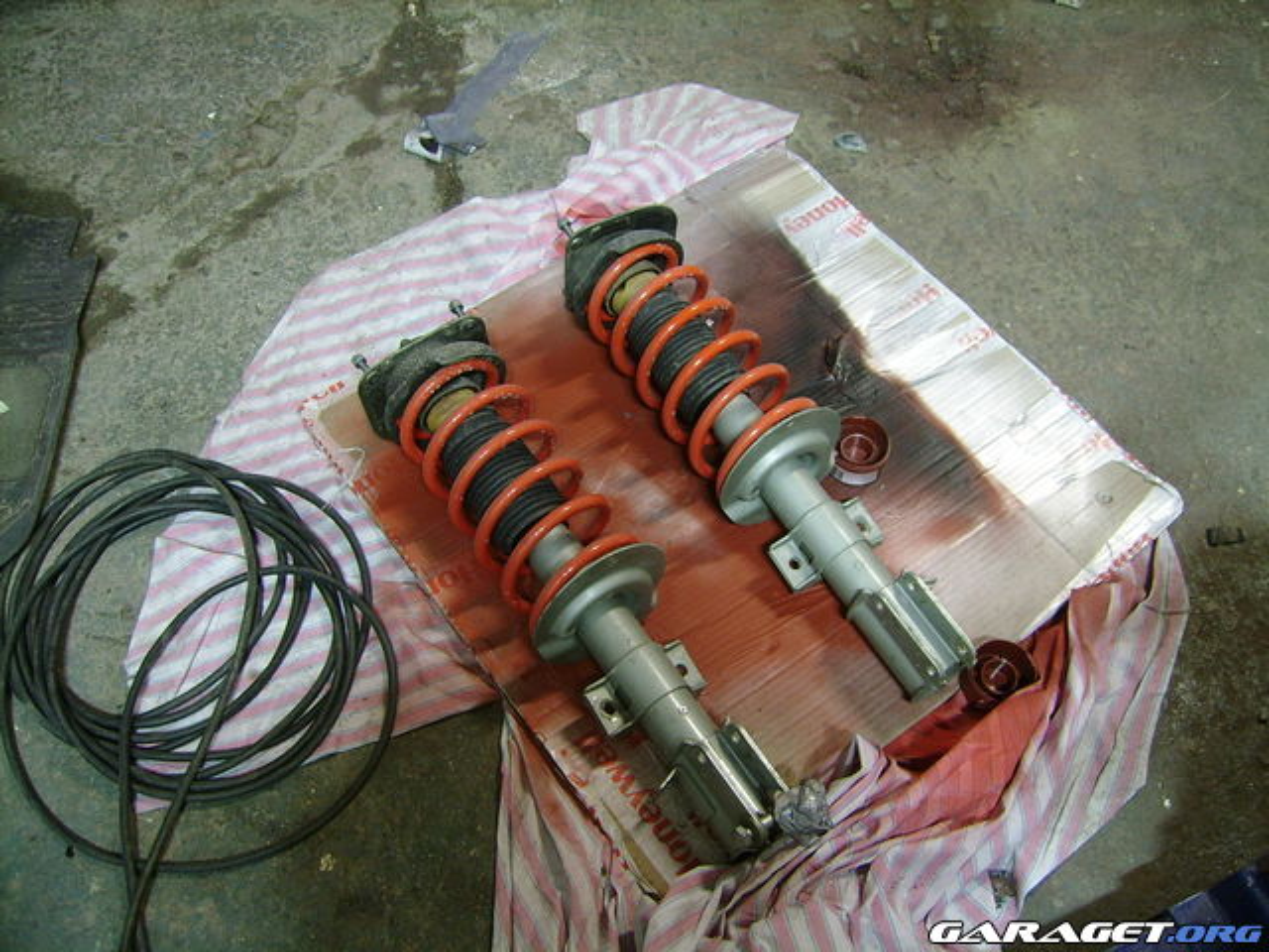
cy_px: 476
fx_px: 1283
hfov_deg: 52.6
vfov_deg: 40.7
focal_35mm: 35
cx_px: 634
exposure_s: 1
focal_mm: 5.95
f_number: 2.8
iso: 100
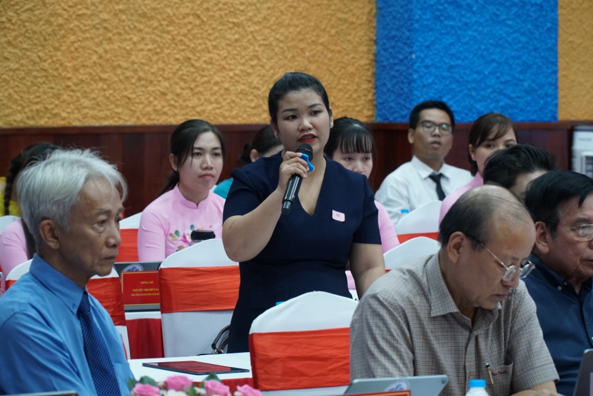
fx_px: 2596
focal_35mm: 158
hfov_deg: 13.0
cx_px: 296
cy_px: 198
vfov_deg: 8.7
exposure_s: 1/200
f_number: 5.6
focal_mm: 105
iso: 1600
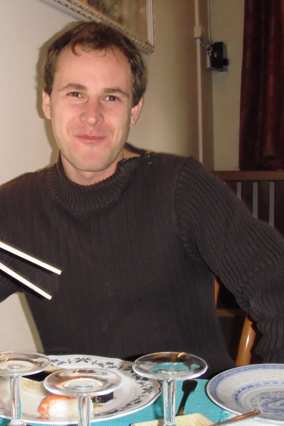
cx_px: 73
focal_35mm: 53
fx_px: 627
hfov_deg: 25.2
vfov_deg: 37.5
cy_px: 213
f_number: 3.5
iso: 200
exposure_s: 1/30
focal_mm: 6.7
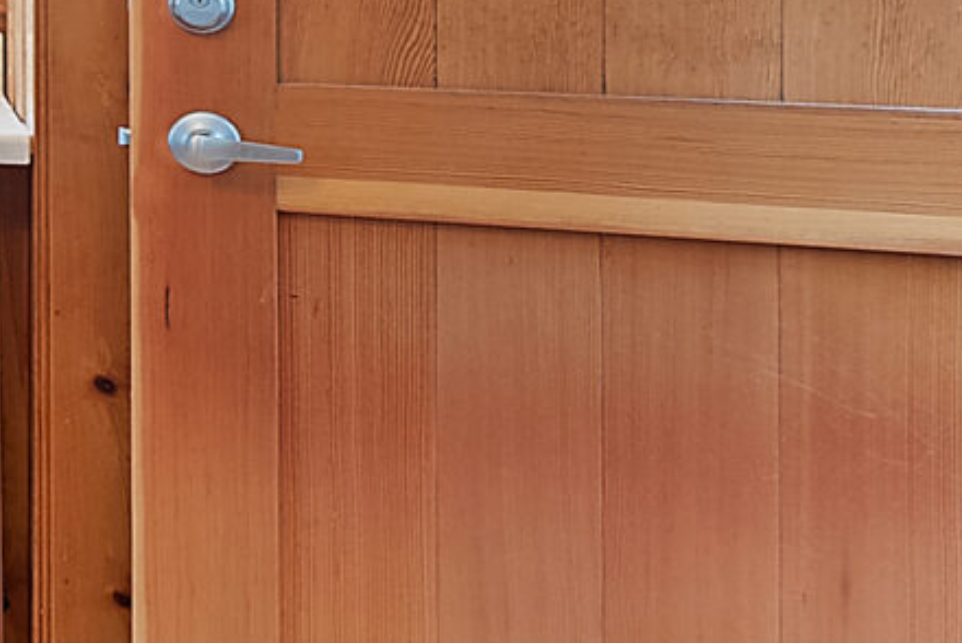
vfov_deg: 14.3
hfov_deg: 14.5
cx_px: -1334
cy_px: -120
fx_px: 2487
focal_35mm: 93
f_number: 4
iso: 500
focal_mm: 16
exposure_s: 1/8
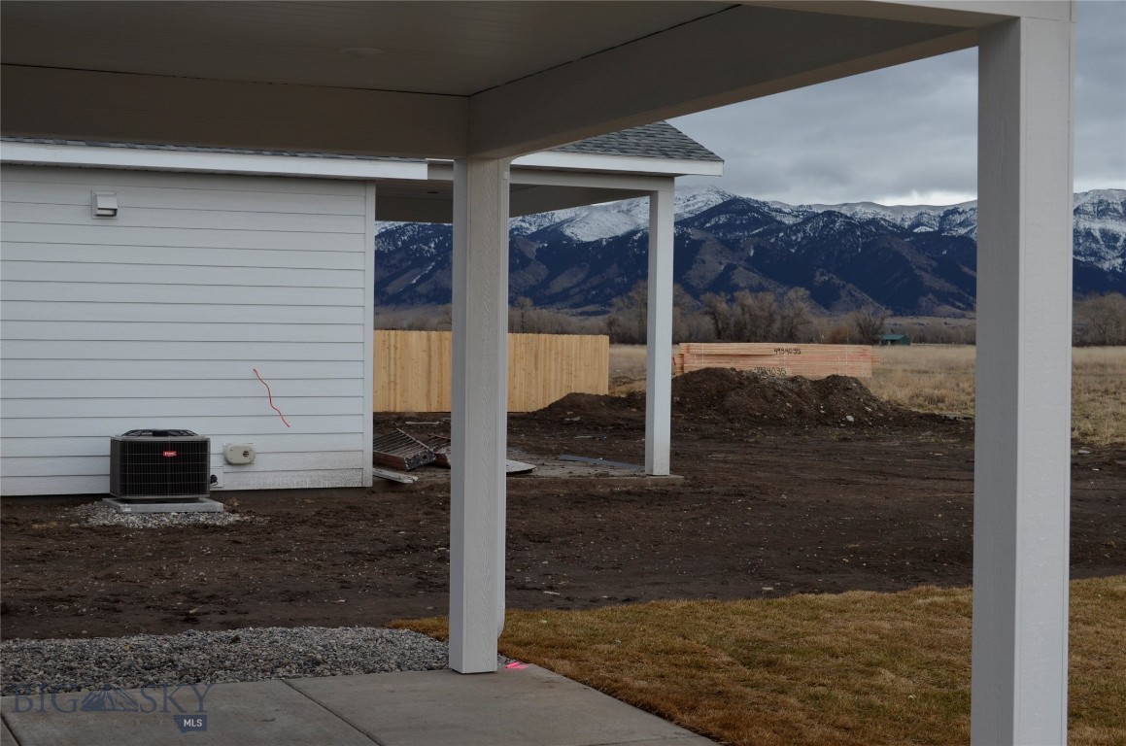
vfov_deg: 25.0
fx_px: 1686
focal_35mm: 54
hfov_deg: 36.9
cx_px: 563
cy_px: 373
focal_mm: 36
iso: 200
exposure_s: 1/200
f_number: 7.1
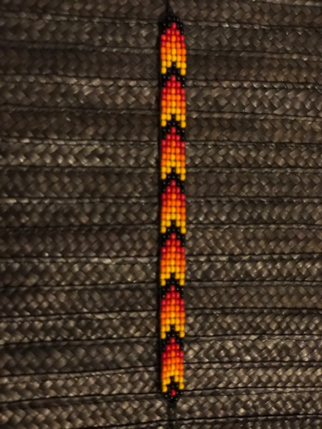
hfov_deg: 28.0
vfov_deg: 36.8
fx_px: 645
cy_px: 214
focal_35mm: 52
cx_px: 161
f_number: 2.4
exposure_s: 1/8
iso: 250
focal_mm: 6
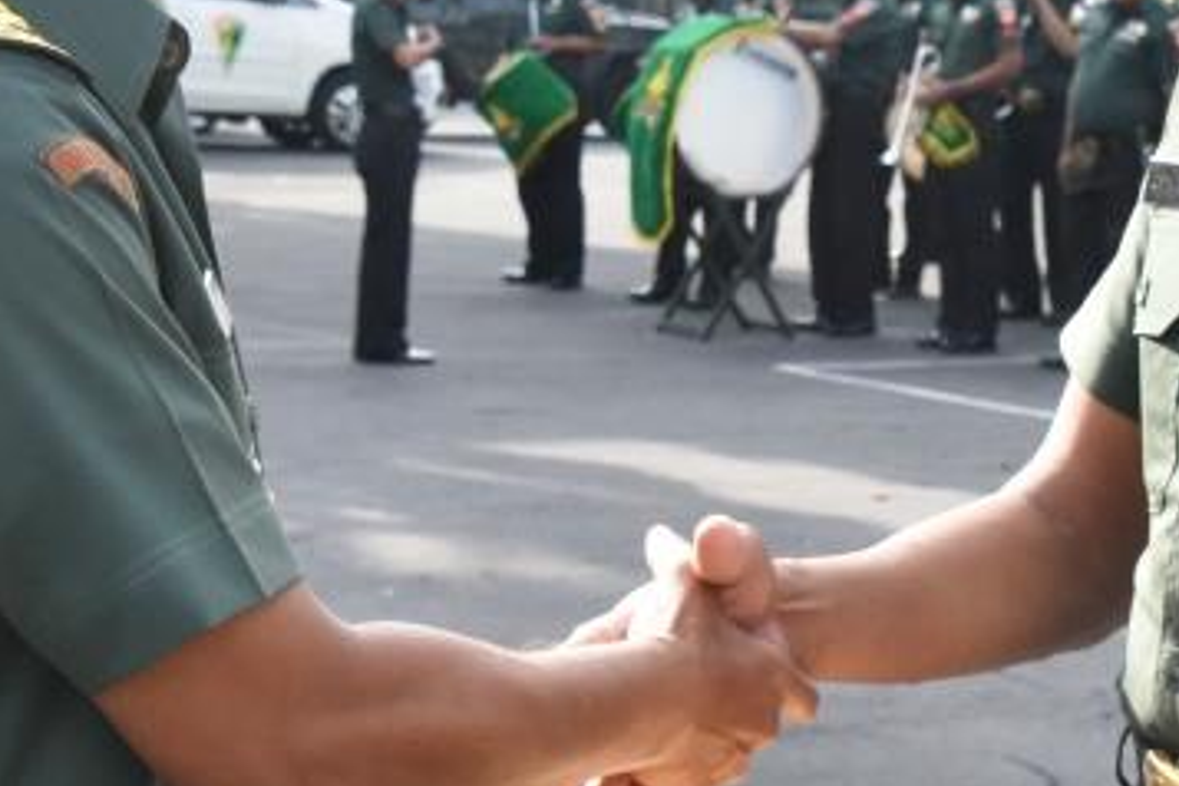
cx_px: 763
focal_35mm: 112
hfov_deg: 18.2
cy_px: 398
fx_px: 3668
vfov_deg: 12.2
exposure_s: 1/500
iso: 640
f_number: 8
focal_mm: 26
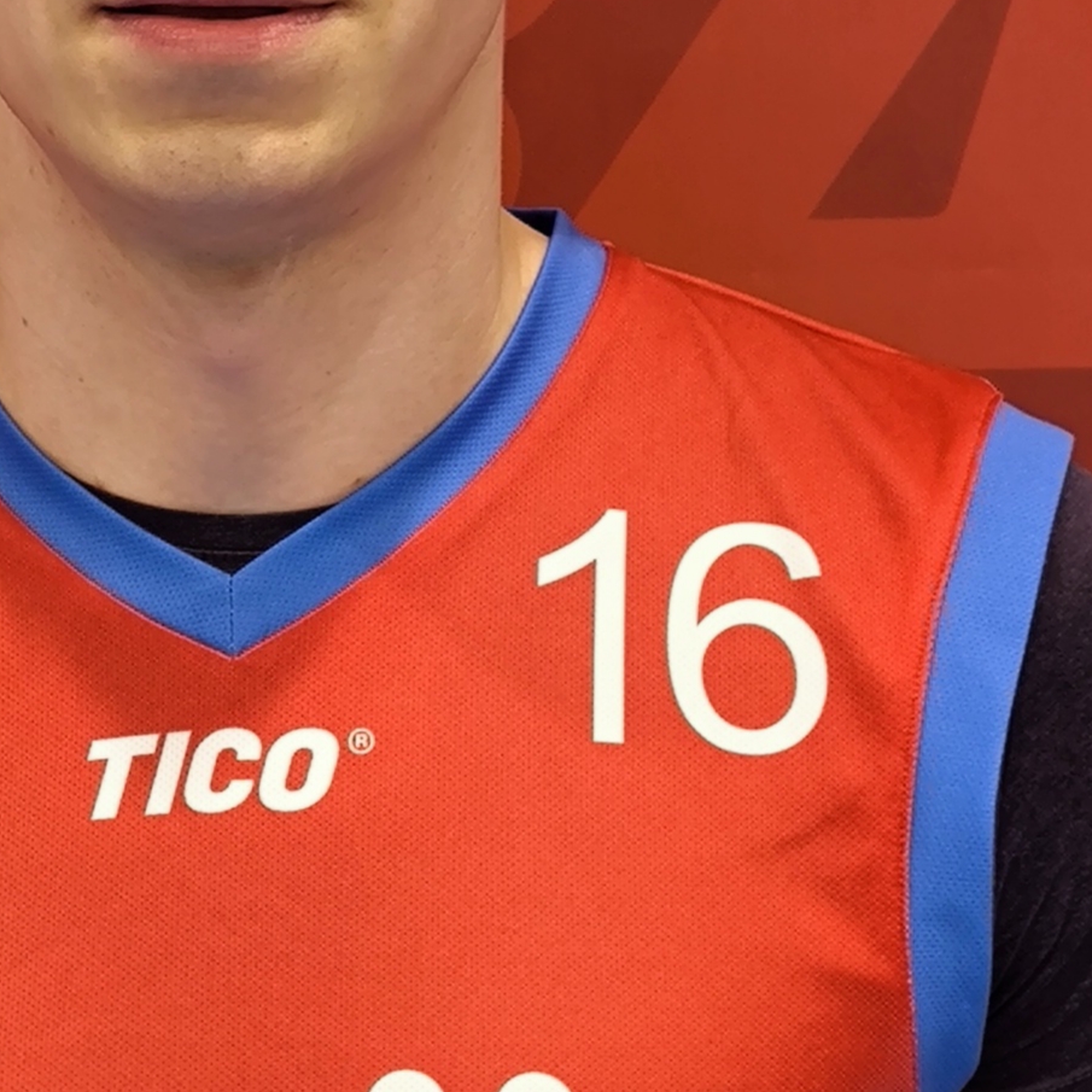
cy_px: 376
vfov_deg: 26.4
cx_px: 305
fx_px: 2320
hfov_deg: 26.2
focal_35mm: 65
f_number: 1.9
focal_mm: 6.92
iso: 200
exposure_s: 1/50
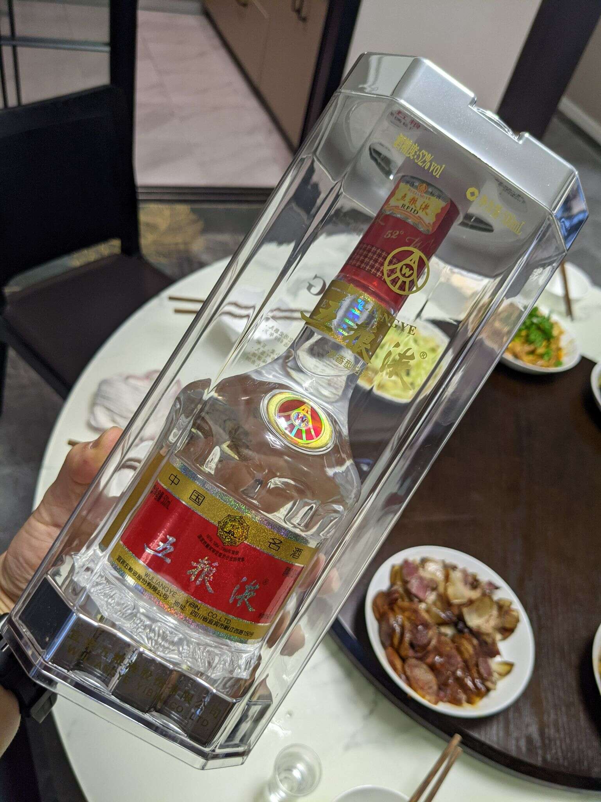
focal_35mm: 27
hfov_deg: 51.4
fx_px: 625
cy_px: 401
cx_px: 300
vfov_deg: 65.3
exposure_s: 1/49.9
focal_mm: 4.38
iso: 55
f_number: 1.73
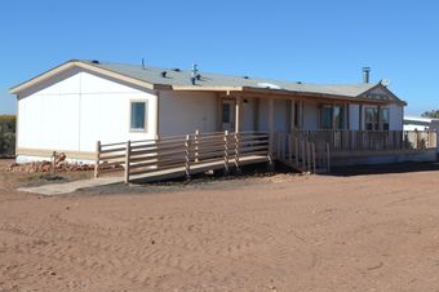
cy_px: 98
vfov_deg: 25.3
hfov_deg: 37.5
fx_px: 646
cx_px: 236
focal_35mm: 53
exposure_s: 1/320
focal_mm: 24
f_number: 9
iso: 100
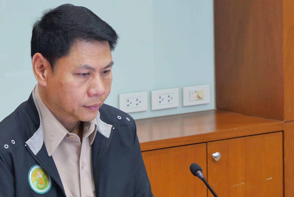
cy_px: 140
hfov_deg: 10.2
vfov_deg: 6.8
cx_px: 132
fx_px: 1643
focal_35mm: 201
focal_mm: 52
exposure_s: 1/13
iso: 1000
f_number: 5.6
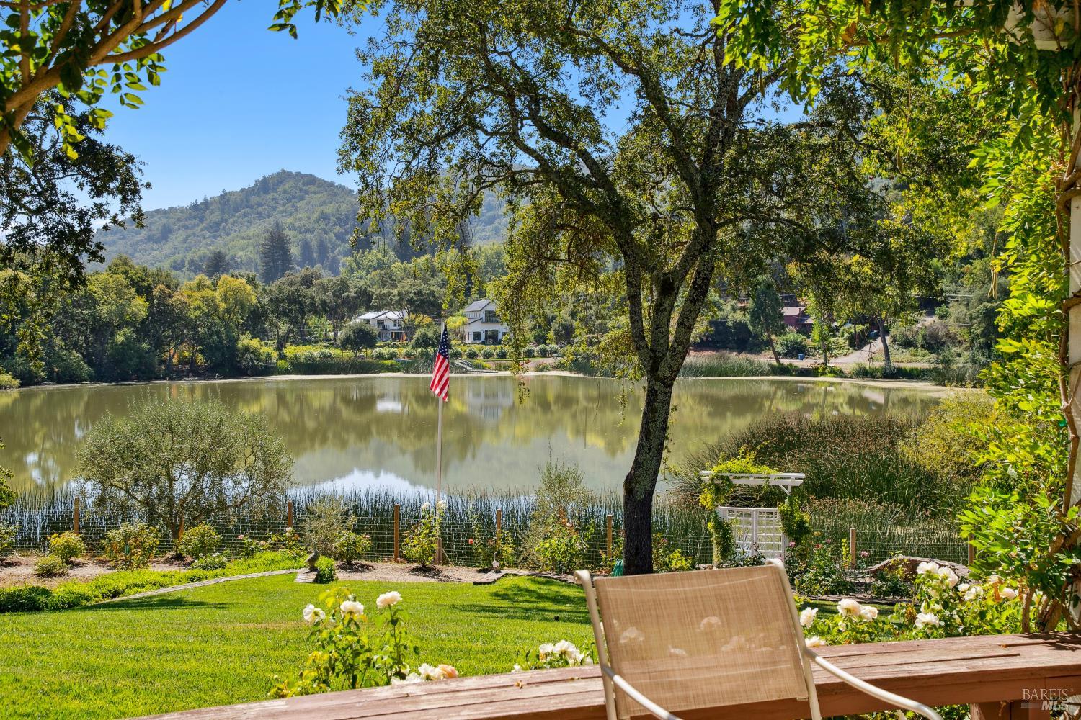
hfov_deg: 46.4
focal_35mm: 42
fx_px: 1261
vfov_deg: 31.9
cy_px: 360
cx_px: 540
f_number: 8
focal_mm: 42
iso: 400
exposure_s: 1/400
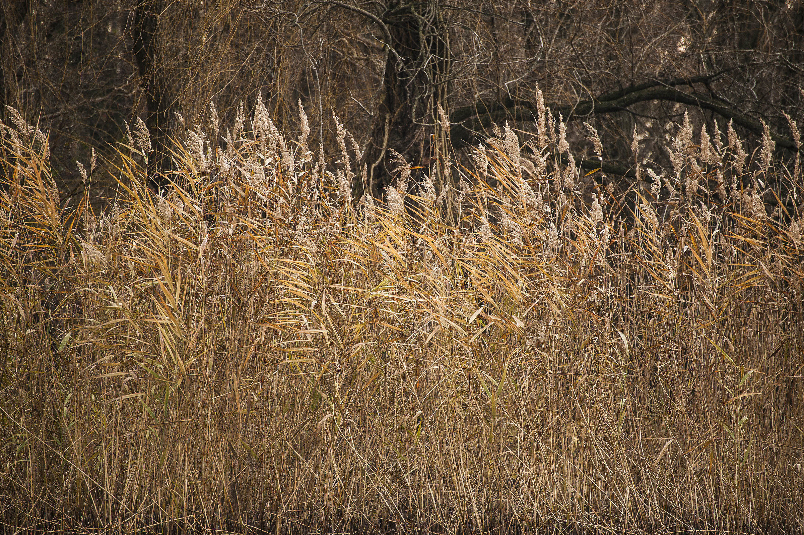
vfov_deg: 4.6
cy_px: 268
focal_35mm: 300
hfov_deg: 6.9
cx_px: 402
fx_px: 6694
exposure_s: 1/640
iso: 640
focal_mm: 300
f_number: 5.6
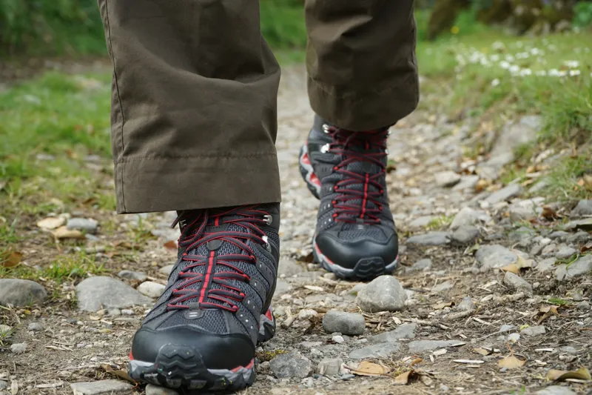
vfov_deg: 20.0
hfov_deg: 29.7
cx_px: 296
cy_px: 198
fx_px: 1118
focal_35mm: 68
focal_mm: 68
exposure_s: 1/250
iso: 400
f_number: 8
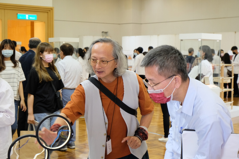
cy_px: 80
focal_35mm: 63
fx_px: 418
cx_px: 120
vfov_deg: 21.6
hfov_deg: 31.9
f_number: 5.6
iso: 2000
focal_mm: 42
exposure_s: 1/60
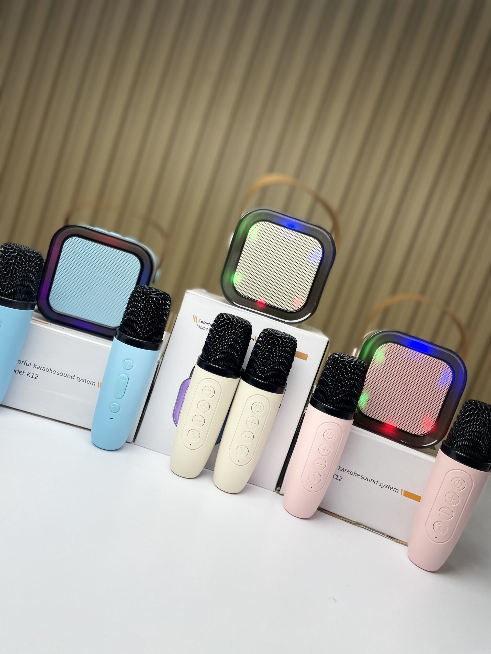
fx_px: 492
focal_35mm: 26
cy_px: 327
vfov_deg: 67.3
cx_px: 246
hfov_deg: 53.1
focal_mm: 4.2
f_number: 1.6
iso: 40
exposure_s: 1/323
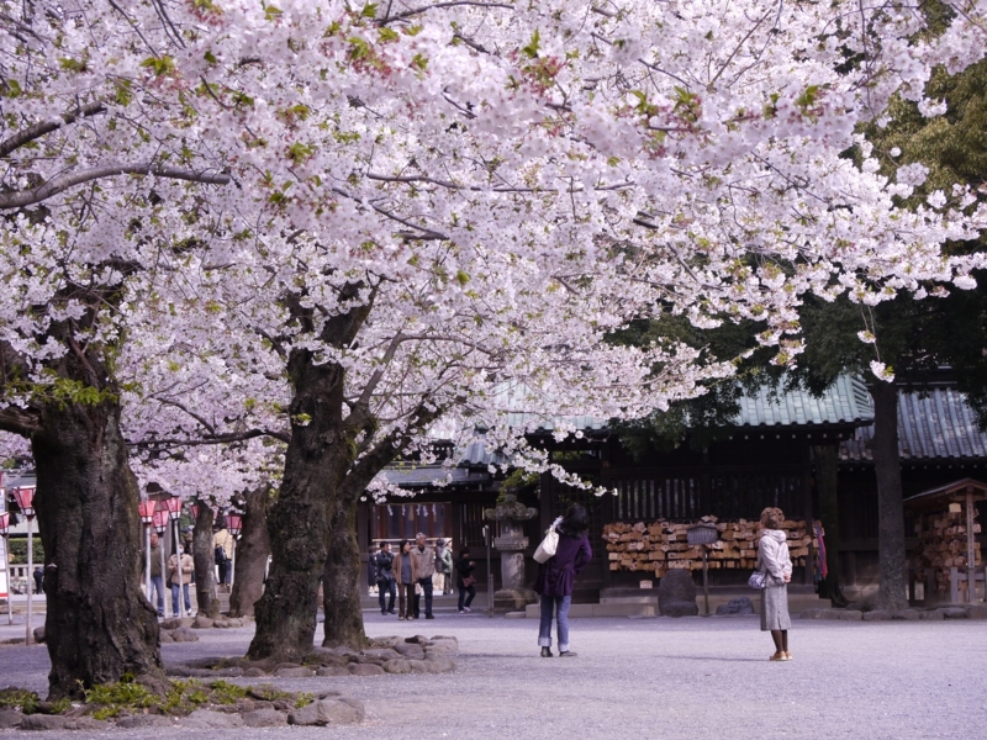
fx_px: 2566
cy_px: 370
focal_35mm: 90
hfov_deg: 21.8
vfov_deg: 16.4
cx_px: 494
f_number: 10
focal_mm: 45
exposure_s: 1/200
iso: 200
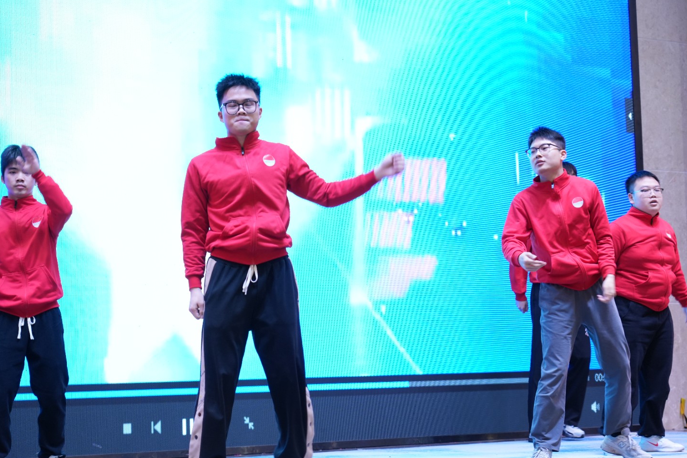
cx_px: 378
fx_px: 1488
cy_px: 250
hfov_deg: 26.0
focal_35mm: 78
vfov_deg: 17.5
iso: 1600
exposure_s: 1/160
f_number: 4
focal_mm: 70
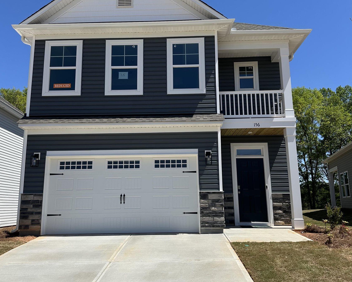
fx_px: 333
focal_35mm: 32
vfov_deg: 45.7
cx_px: 172
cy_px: 131
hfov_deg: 55.7
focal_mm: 6.86
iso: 80
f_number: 1.78
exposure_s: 1/6211
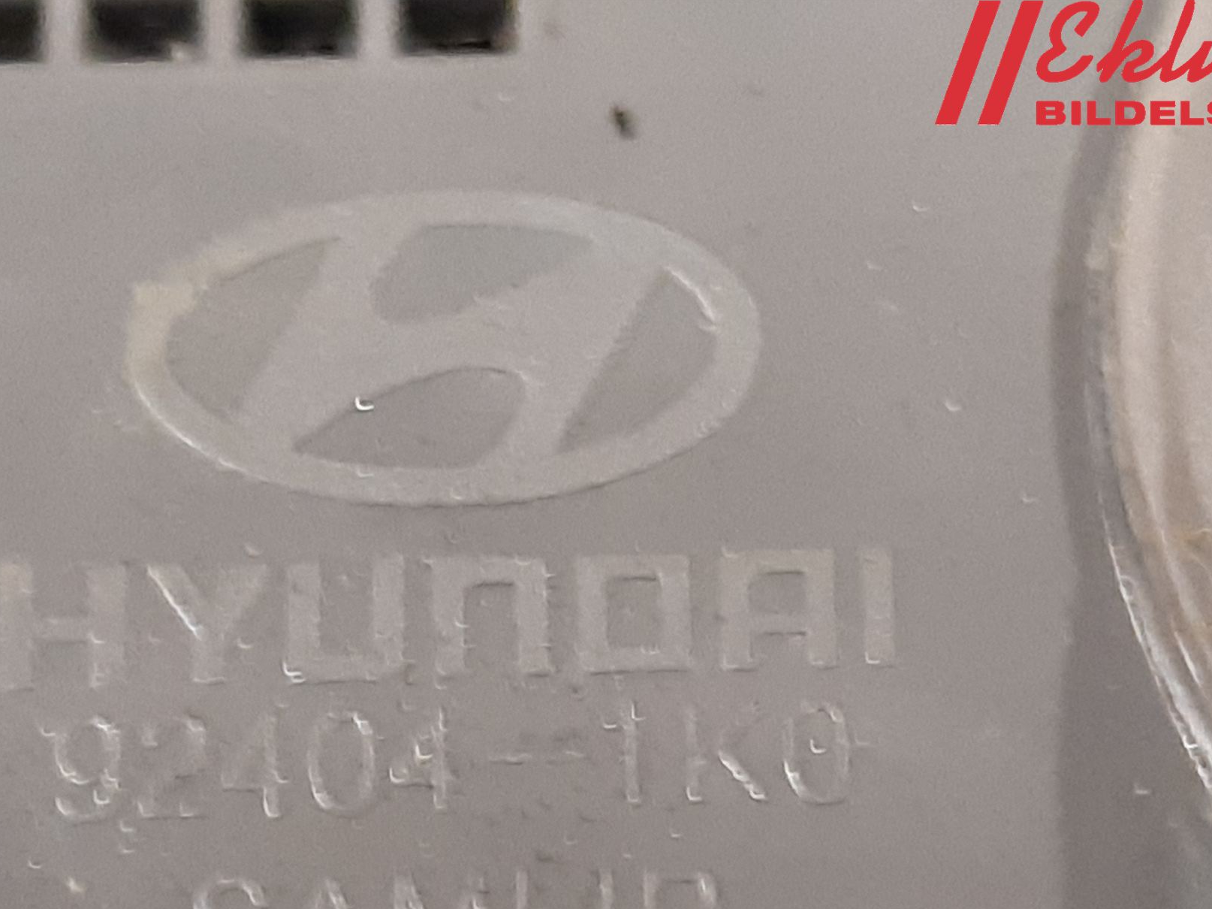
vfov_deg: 42.6
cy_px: 575
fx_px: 1155
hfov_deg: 55.3
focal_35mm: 33
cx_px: 627
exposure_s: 1/25
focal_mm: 3.93
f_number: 1.7
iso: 250
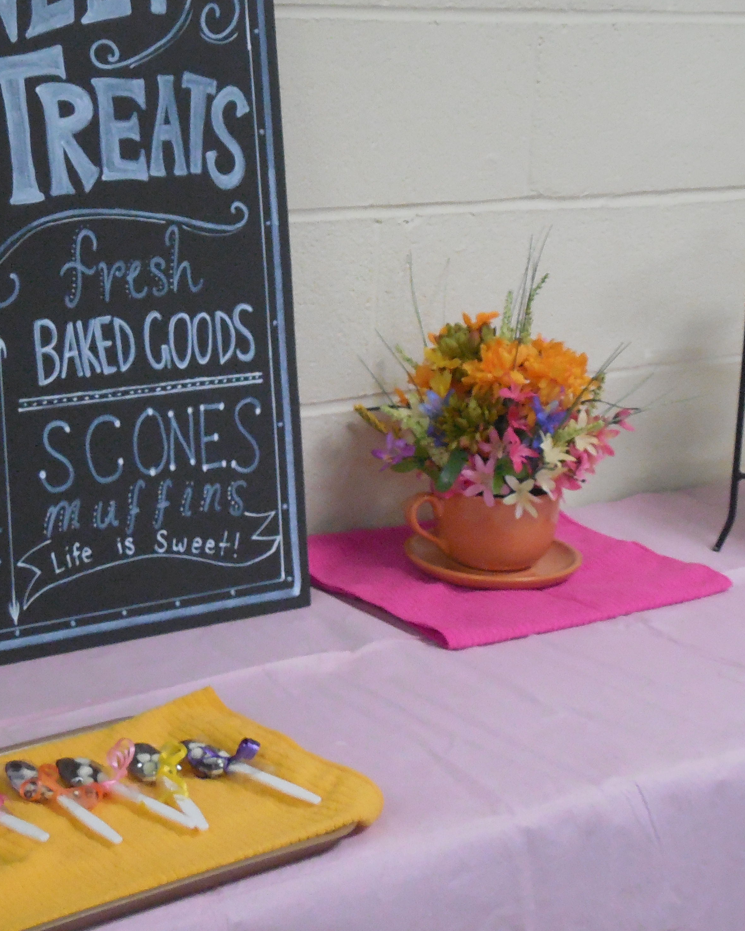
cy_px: 354
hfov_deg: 21.8
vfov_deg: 27.1
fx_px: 1930
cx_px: 319
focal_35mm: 70
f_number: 3.9
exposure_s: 1/40
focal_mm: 7.8
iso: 800
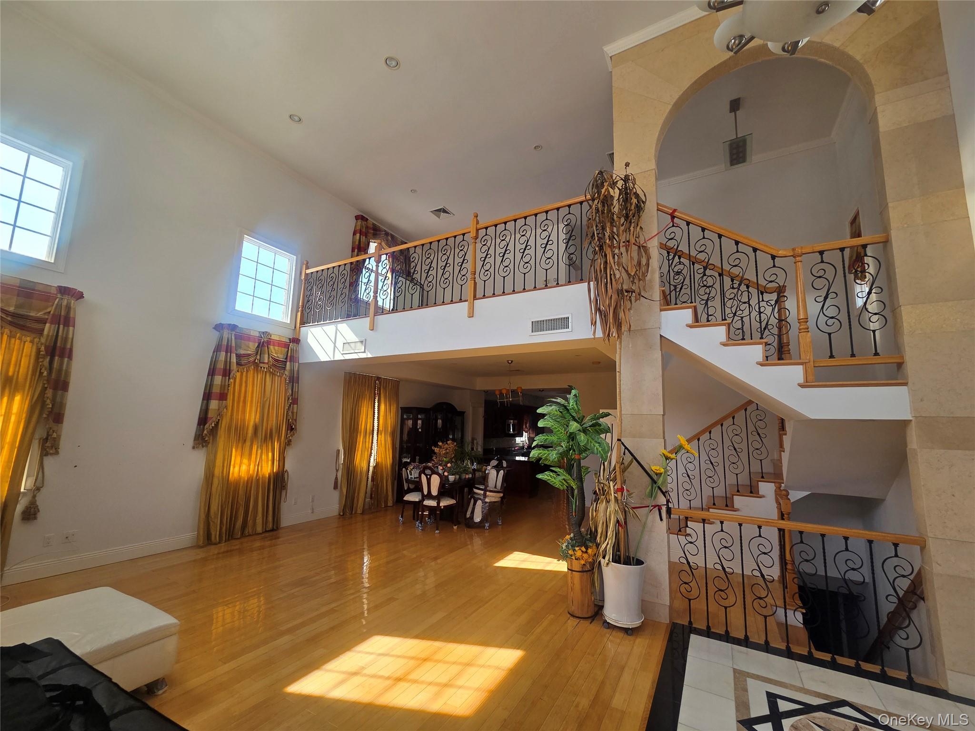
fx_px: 366
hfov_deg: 106.2
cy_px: 366
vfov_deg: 89.9
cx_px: 488
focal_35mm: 13
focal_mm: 2.2
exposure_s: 1/219
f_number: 2.2
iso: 50
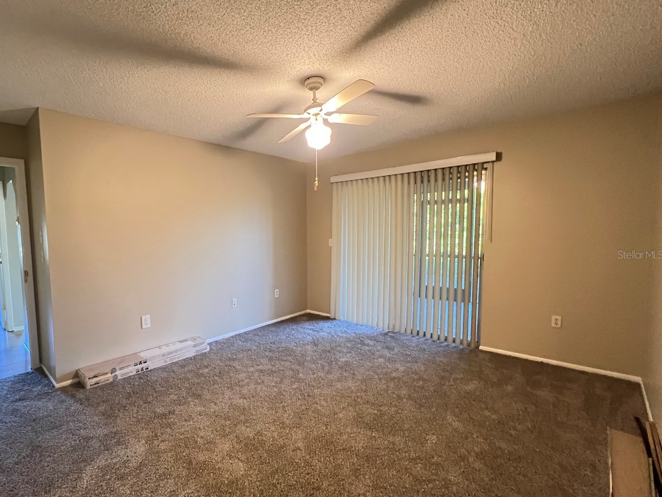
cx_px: 258
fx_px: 306
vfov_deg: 78.1
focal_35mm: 16
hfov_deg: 93.0
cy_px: 254
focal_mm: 1.57
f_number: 1.8
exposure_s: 1/40
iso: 800
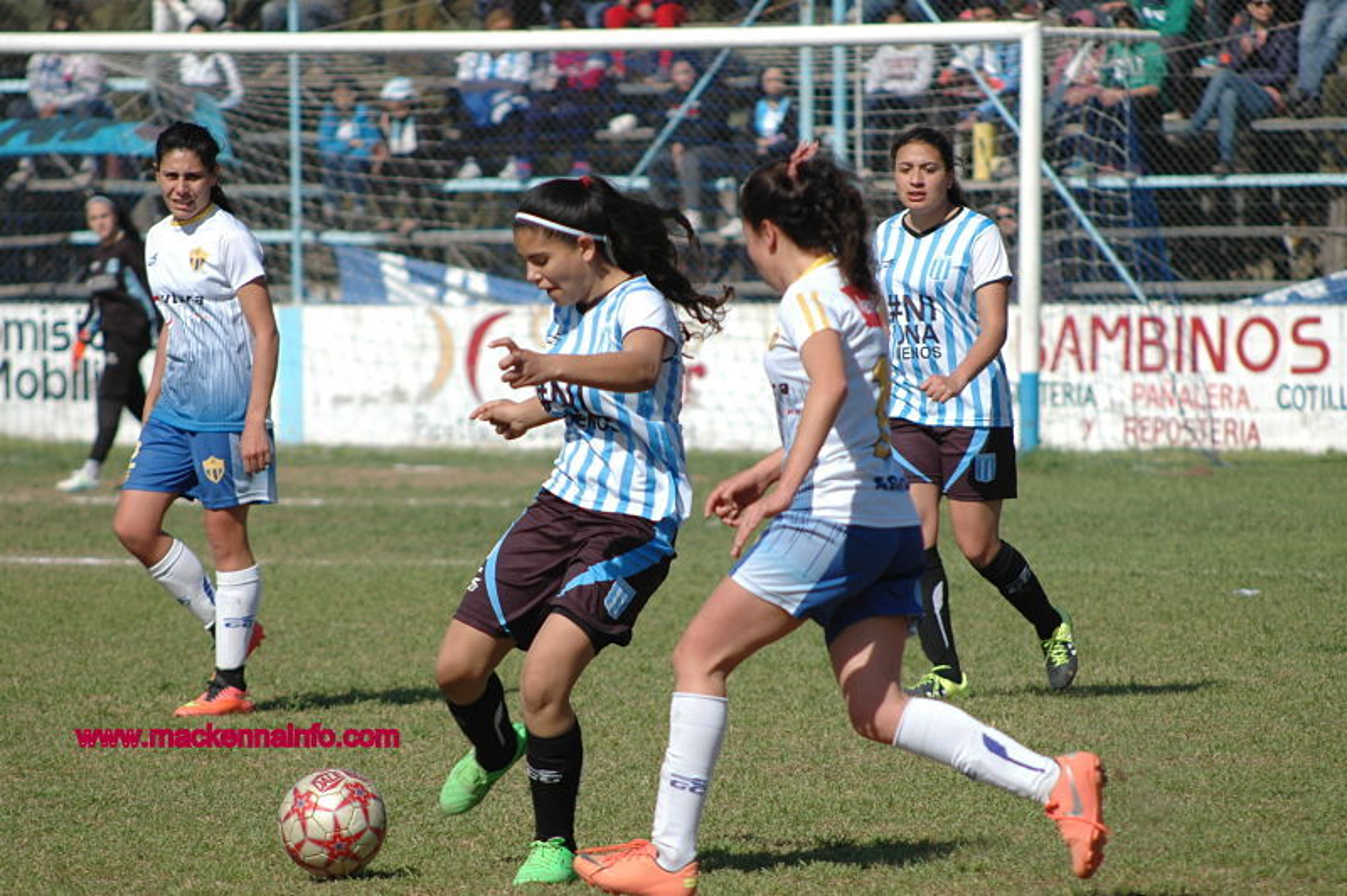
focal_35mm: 315
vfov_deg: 4.4
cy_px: 448
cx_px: 674
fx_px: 11776
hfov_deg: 6.5
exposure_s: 1/1000
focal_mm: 210
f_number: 5.6
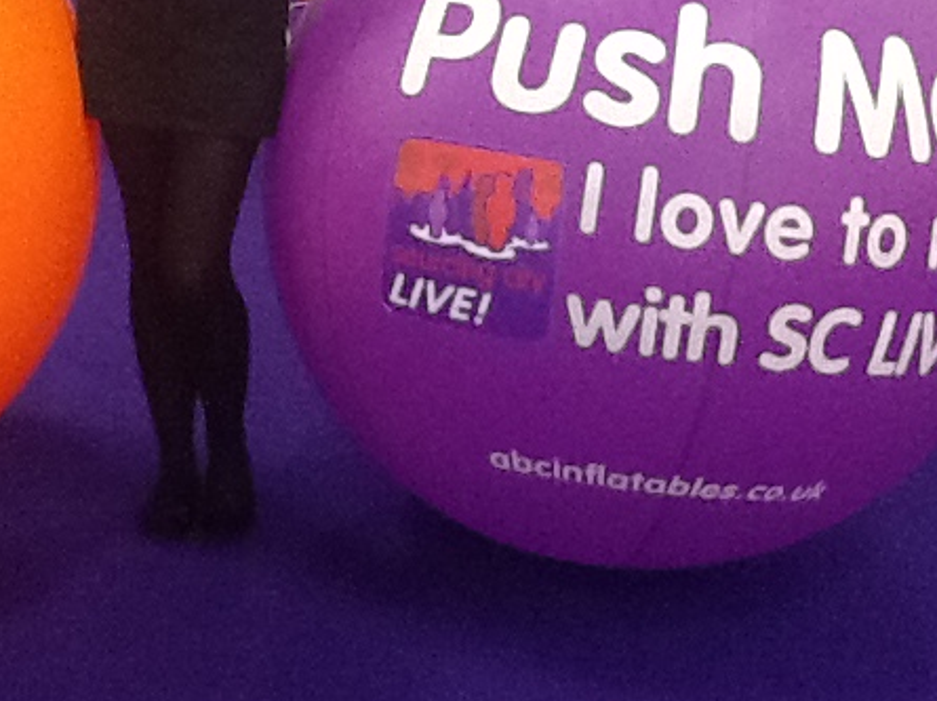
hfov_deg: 20.5
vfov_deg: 15.4
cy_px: 97
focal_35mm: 95
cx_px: 236
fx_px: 2569
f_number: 2.4
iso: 250
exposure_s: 1/30
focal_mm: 2.03
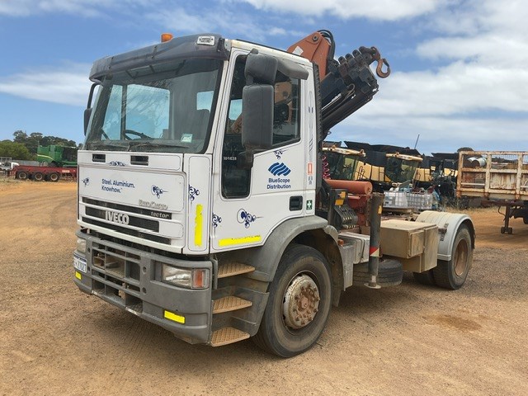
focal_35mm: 29
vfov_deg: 48.2
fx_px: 442
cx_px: 264
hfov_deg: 61.7
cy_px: 198
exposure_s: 1/2427
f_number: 1.8
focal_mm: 3
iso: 16
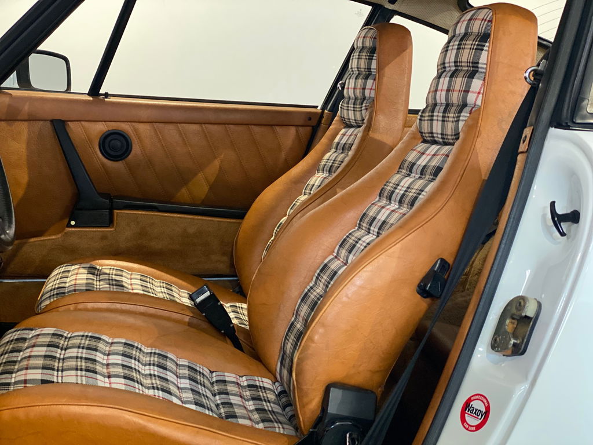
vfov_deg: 28.0
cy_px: 222
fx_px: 891
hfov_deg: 36.8
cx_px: 296
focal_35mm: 52
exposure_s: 1/40
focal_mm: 6
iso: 400
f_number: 2
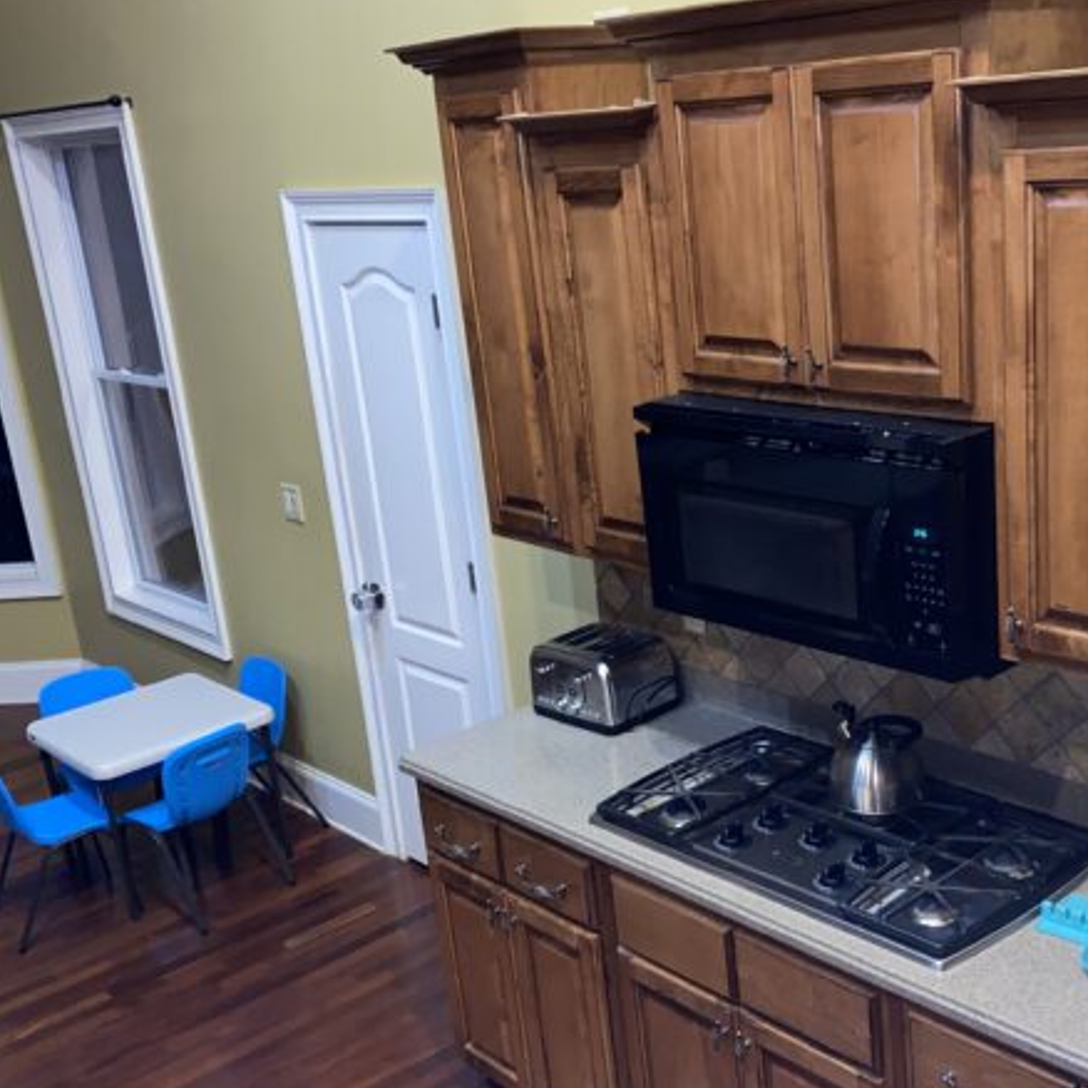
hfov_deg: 39.6
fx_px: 1494
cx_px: 713
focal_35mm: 42
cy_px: 591
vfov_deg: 40.0
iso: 160
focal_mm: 4.25
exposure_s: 1/11
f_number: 1.8
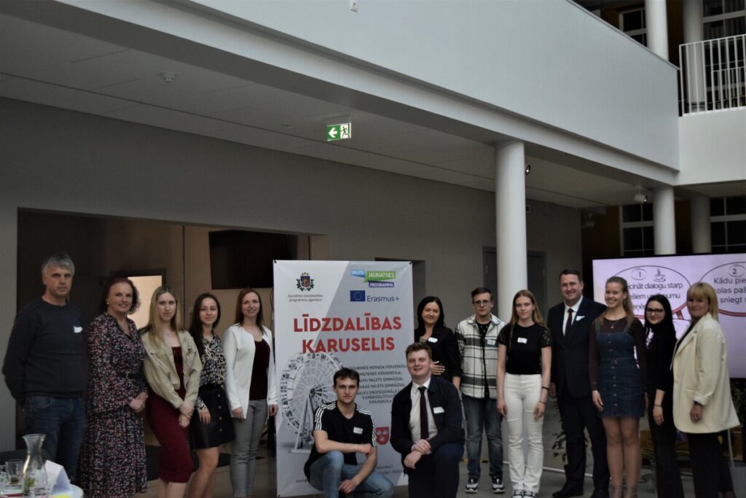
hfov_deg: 42.3
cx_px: 373
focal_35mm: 46
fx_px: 964
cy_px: 249
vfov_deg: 29.0
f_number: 4.2
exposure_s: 1/500
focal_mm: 31
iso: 1800
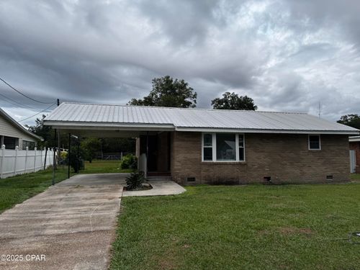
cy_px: 135
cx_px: 180
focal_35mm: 24
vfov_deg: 56.8
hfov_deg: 71.6
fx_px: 250
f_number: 1.78
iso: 100
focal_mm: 6.76
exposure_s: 1/121
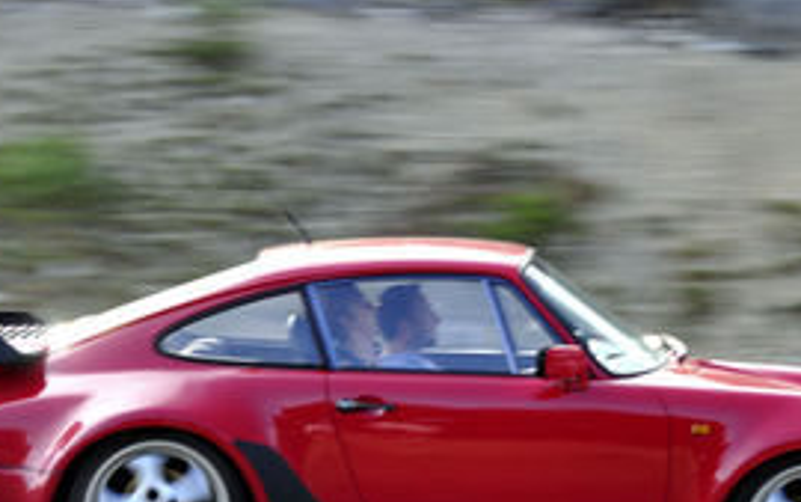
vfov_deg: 5.9
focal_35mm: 224
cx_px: 549
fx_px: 4892
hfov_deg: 9.4
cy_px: 245
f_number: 5.6
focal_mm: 62
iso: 250
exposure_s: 1/60
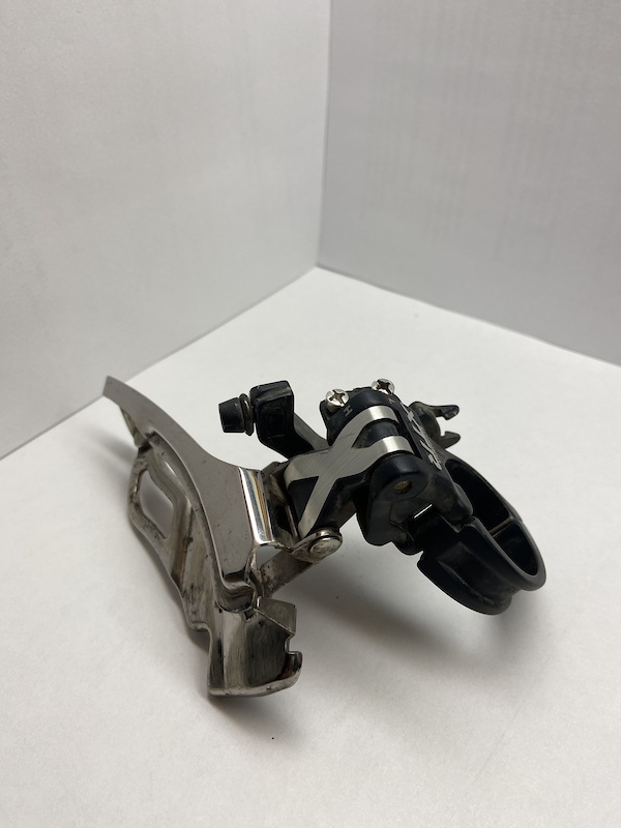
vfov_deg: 67.3
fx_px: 622
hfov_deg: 53.1
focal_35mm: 26
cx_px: 310
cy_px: 414
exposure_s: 1/120
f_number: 1.8
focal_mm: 4.25
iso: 50
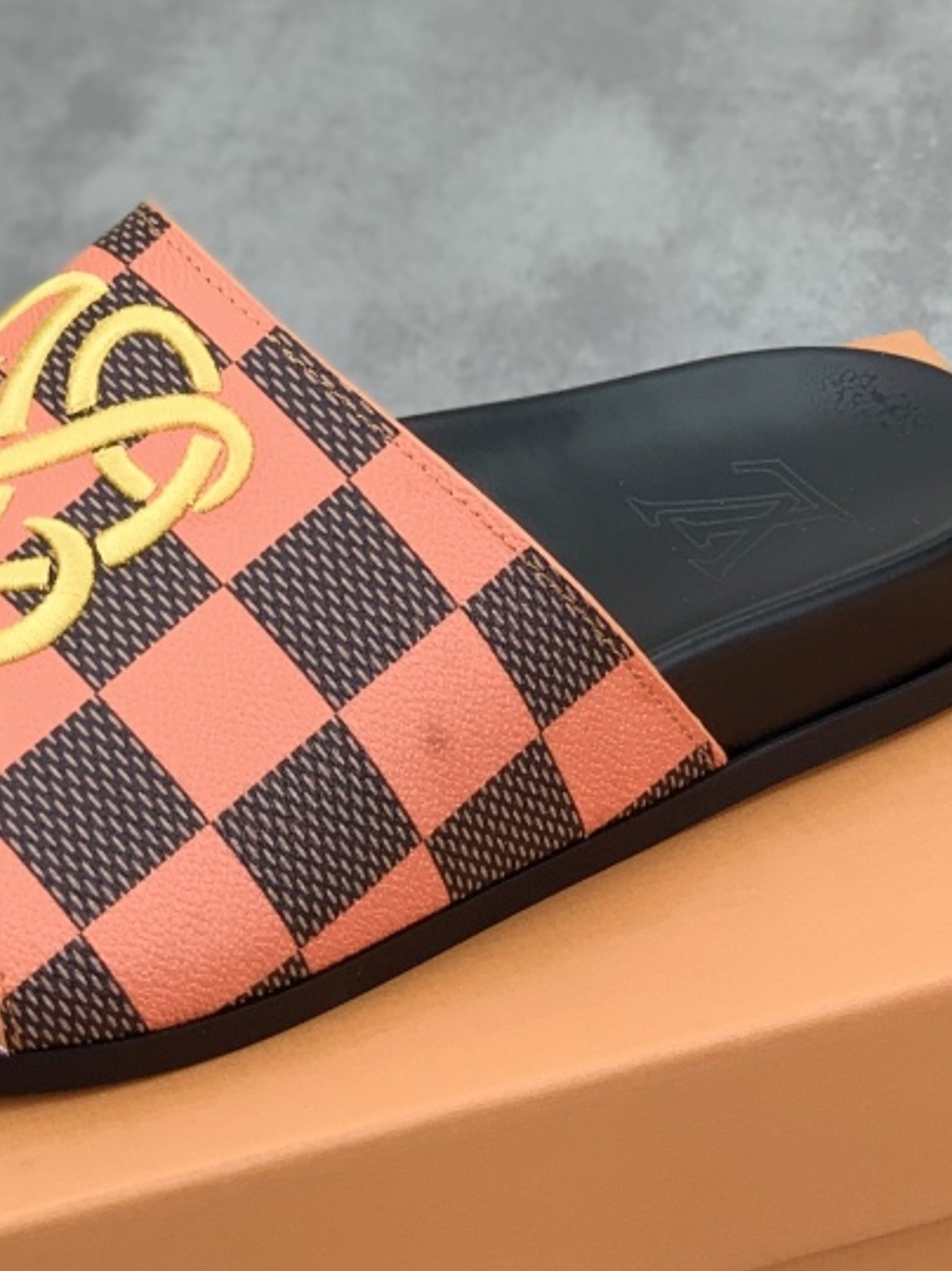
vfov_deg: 14.2
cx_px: 222
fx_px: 5099
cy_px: 580
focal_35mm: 139
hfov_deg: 10.6
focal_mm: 6
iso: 25
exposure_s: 1/100
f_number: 2.4
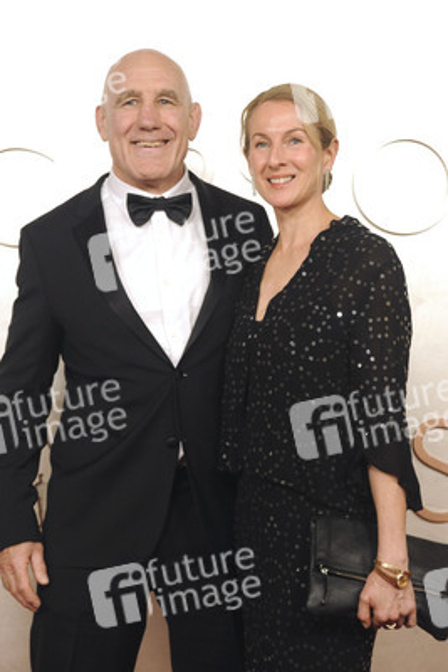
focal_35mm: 90
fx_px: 1678
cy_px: 336
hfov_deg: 15.2
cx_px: 224
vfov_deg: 22.6
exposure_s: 1/160
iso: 2500
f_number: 7.1
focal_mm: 90
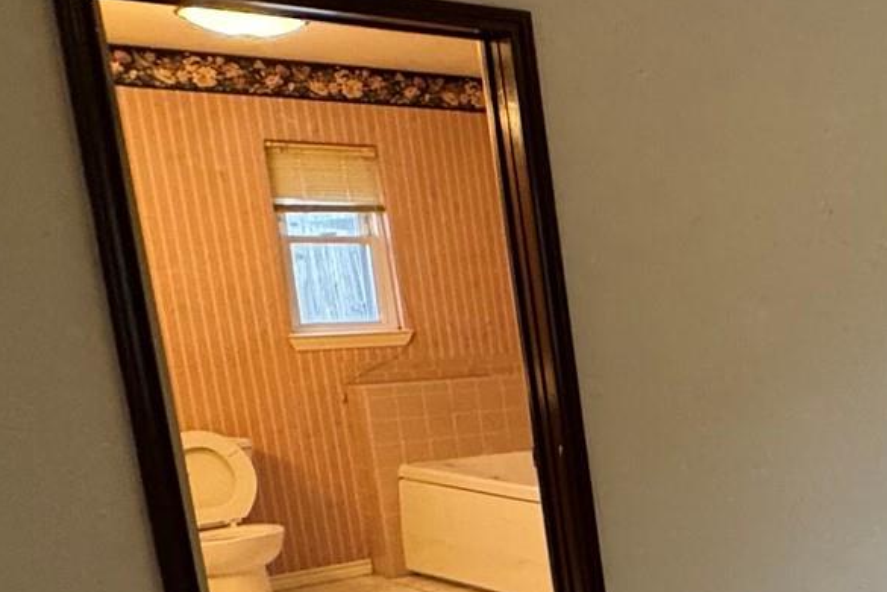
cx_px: 1392
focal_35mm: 51
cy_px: 469
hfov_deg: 26.0
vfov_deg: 26.0
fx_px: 1256
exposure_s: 1/60
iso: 250
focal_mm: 2.22
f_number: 2.2
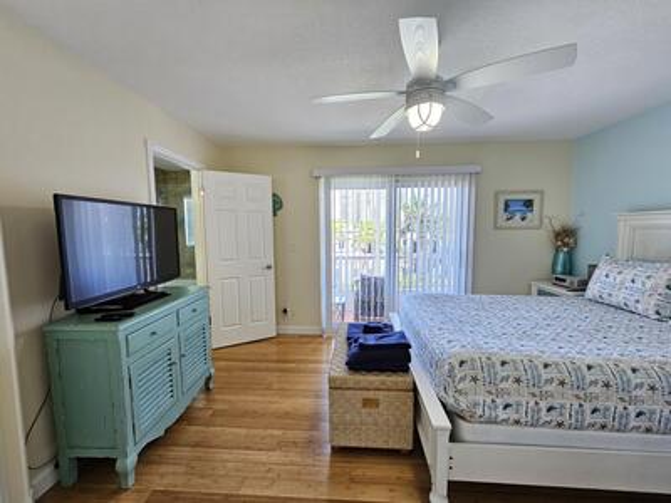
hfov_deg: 106.2
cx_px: 336
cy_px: 252
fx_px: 252
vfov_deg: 89.9
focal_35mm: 13
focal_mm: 2.2
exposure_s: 1/60
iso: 200
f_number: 2.2
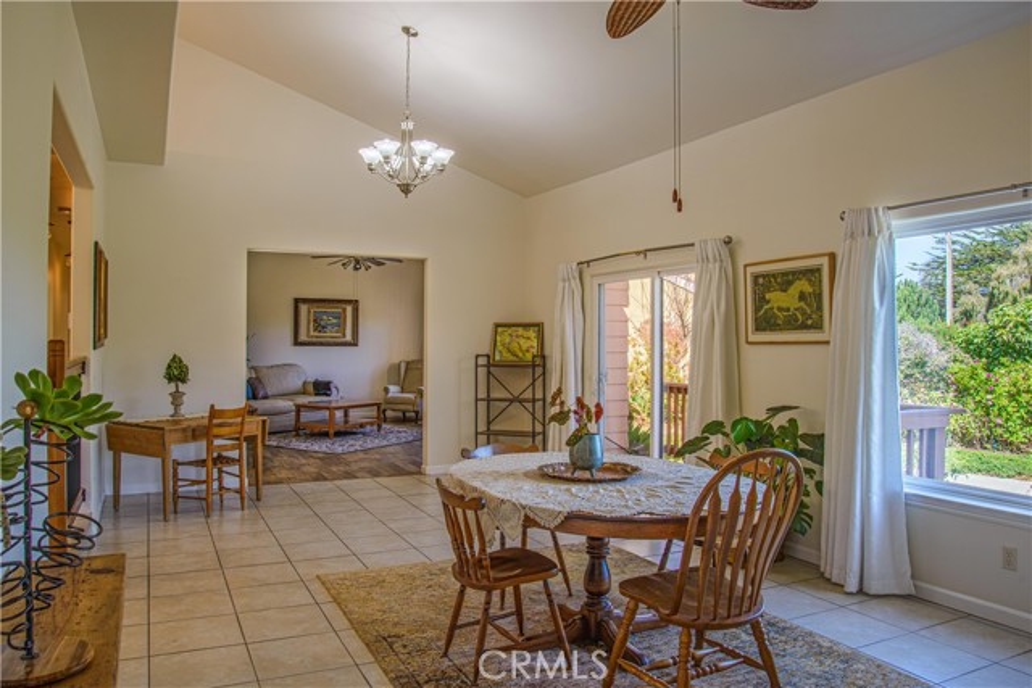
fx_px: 688
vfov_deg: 53.2
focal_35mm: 24
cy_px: 344
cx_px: 516
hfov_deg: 73.7
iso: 200
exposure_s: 1/125
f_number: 9
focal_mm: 24
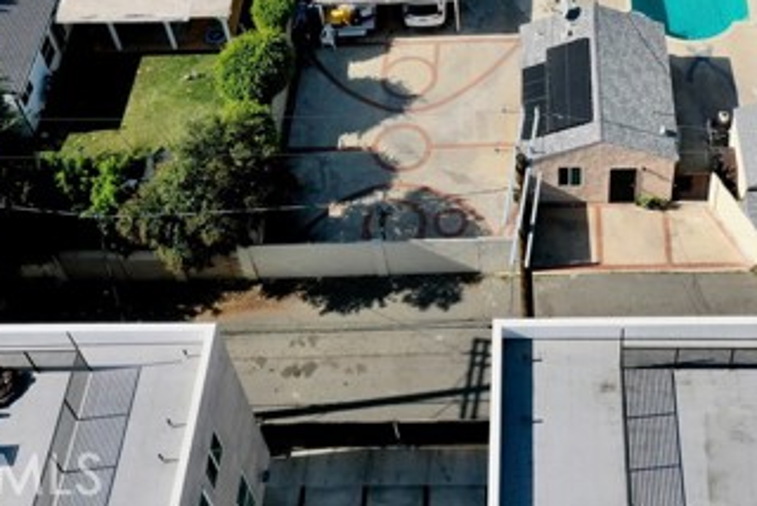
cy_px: 4
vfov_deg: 23.3
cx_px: 532
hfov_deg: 35.1
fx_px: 1179
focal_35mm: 56
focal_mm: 10.26
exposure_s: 1/800
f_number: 6.3
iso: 100
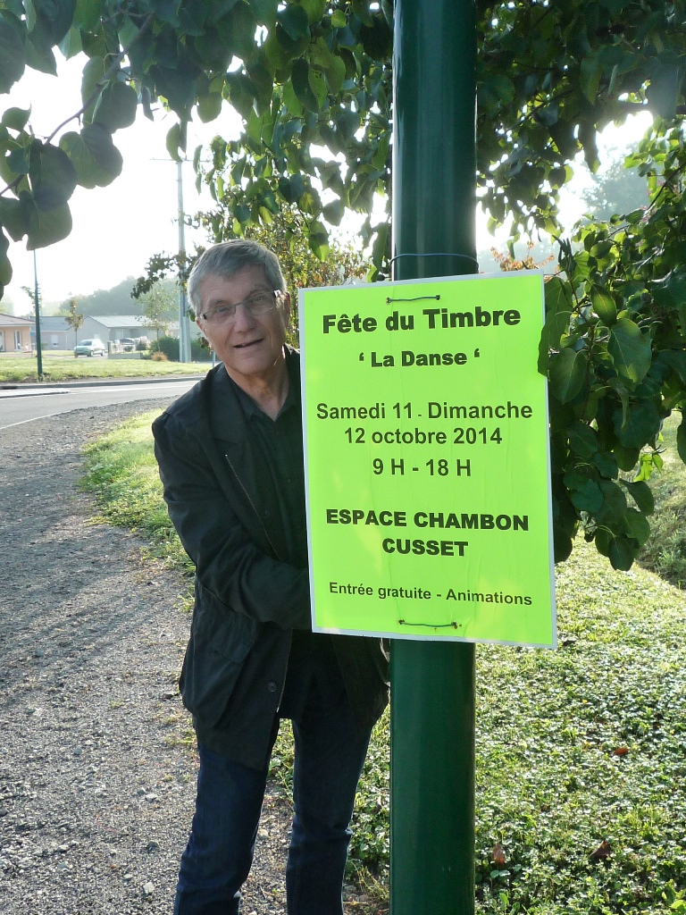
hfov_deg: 38.7
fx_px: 978
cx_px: 343
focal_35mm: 37
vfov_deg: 50.1
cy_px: 458
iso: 160
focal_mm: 4.5
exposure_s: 1/400
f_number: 2.8
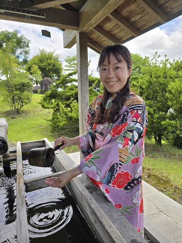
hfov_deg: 58.9
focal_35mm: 23
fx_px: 161
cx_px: 91
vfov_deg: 73.9
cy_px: 122
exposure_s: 1/265
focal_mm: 6.3
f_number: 1.7
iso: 12
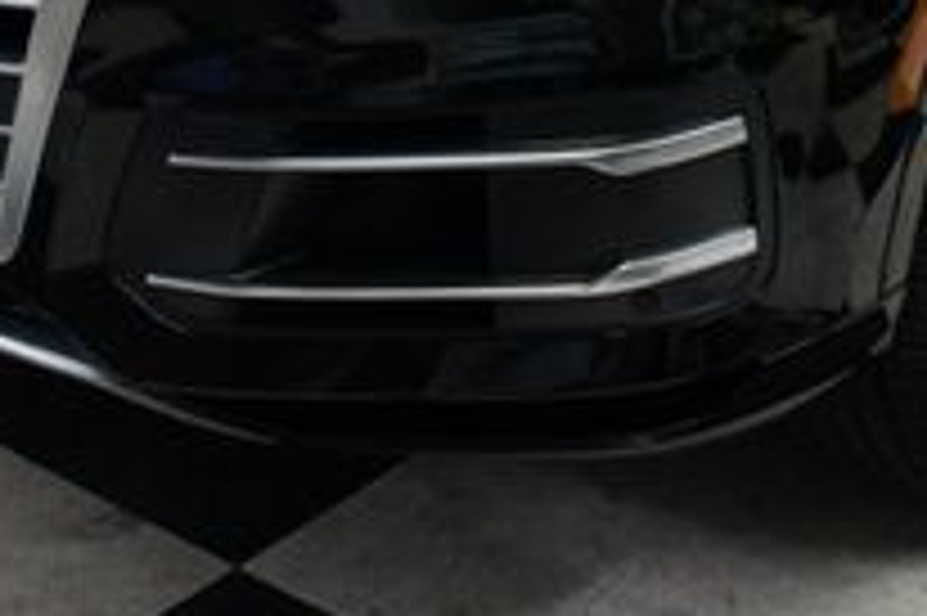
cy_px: -319
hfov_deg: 24.1
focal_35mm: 84
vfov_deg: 15.0
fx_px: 2161
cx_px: 590
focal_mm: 18
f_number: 3.5
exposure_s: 1/30
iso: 250
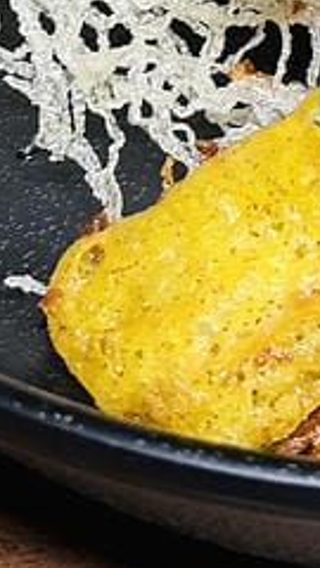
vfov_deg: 8.0
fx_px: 3937
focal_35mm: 261
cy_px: -417
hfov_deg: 4.6
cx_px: 503
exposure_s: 1/41
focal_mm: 6.86
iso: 125
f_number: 1.78
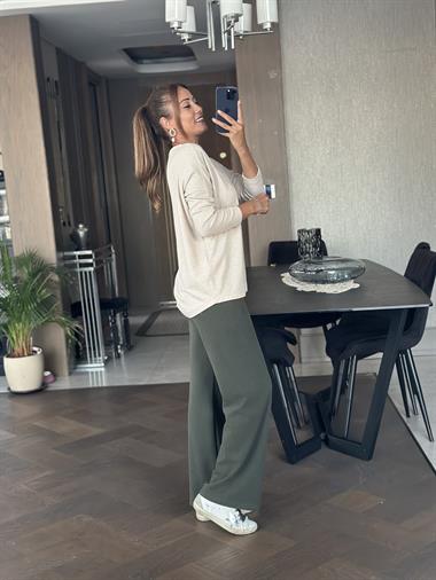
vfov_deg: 39.6
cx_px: 218
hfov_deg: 30.3
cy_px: 290
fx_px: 805
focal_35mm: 48
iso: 400
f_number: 1.78
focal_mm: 6.86
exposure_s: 1/40
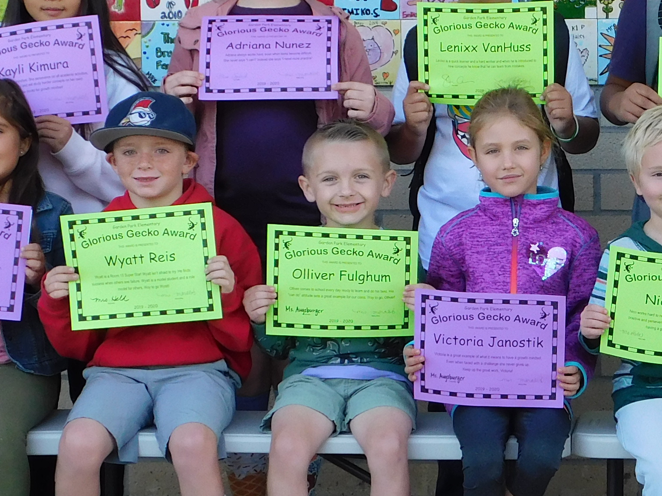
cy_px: 178
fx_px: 2601
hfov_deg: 14.3
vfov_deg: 10.9
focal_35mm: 136
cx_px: 608
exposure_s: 1/100
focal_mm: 8
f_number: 3.7
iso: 125
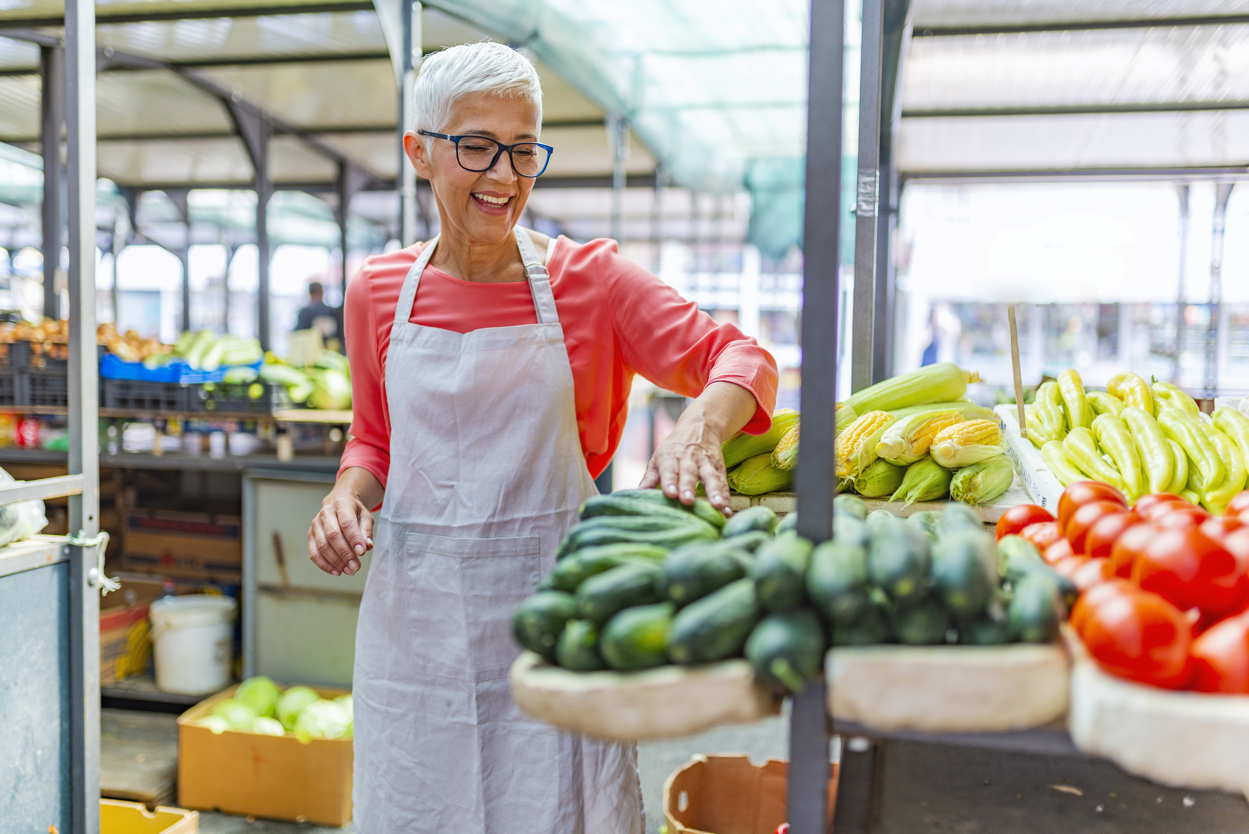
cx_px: 624
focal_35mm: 35
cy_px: 417
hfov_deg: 54.4
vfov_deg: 37.9
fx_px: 1215
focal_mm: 35
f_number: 1.4
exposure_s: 1/160
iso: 100
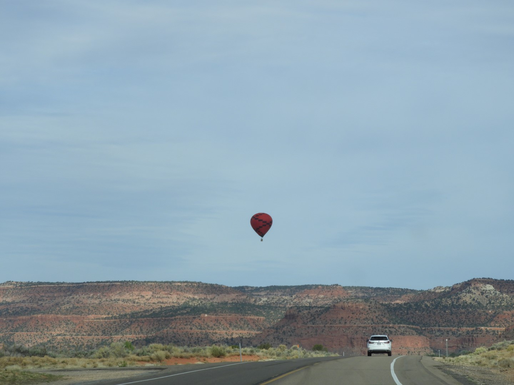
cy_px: 192
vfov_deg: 12.9
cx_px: 257
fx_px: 1708
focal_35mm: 115
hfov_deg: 17.1
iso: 100
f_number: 5
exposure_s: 1/800
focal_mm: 20.6
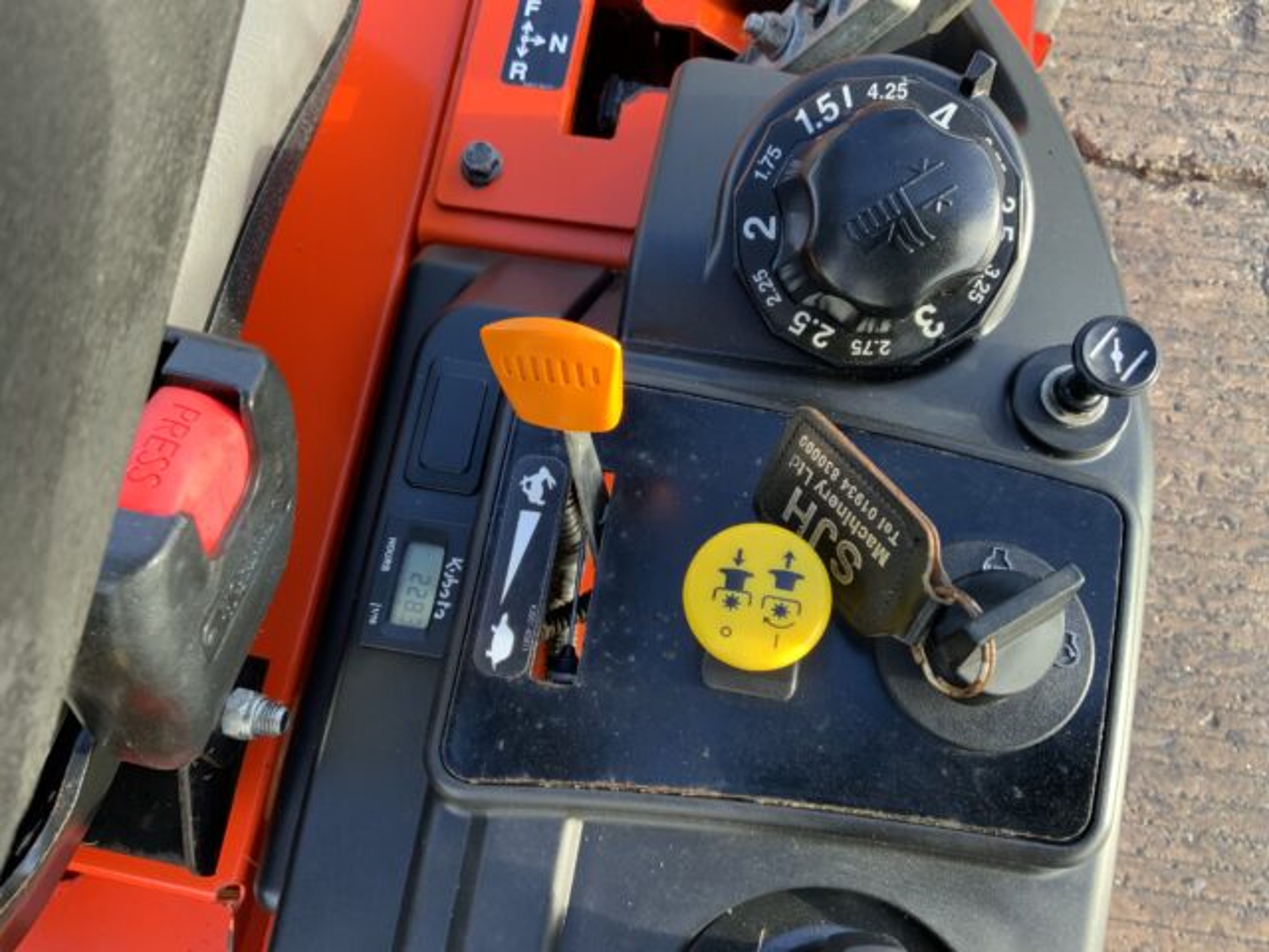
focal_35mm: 29
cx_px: 634
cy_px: 476
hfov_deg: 61.7
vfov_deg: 48.2
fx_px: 1063
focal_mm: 3
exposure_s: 1/122
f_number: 1.8
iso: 40
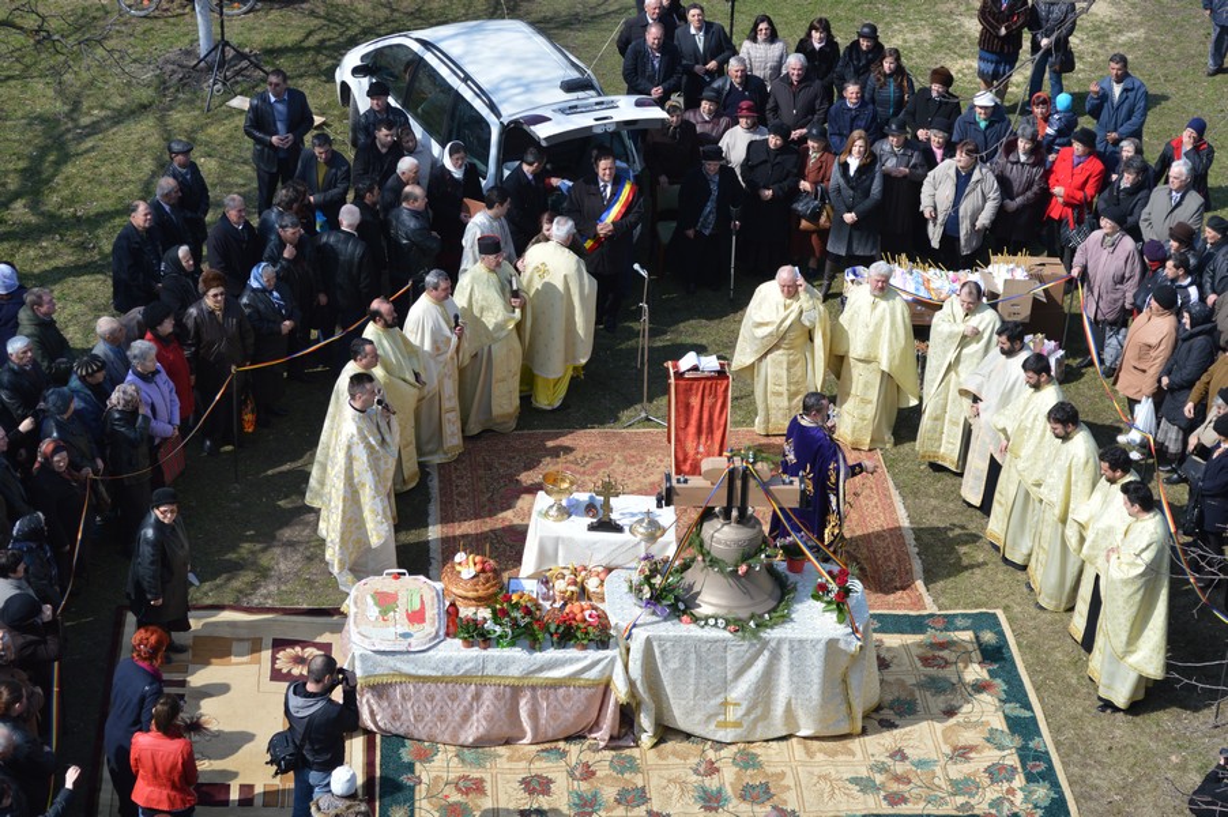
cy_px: 408
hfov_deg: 24.6
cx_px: 614
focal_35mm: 82
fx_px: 2812
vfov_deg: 16.5
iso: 100
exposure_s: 1/200
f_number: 7.1
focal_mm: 55
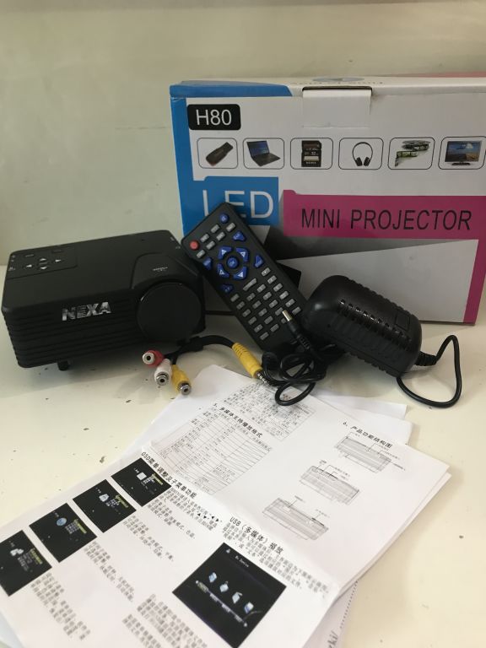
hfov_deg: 49.7
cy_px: 324
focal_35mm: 28
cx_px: 243
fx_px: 524
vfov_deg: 63.4
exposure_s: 1/17
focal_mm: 3.99
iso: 64
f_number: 1.8
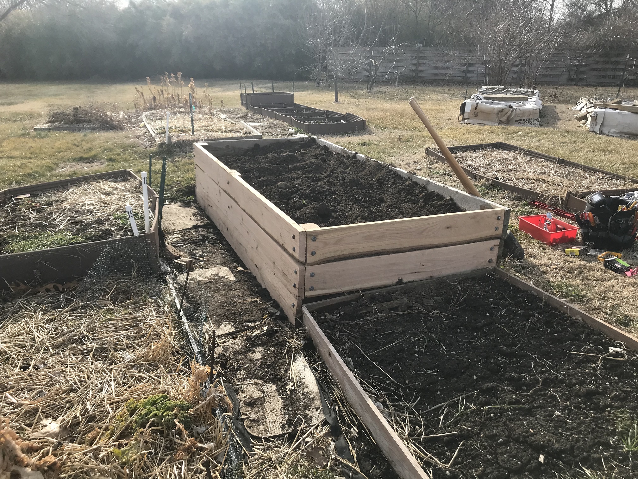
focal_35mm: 28
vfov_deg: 49.7
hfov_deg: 63.4
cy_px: 240
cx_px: 319
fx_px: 516
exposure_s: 1/1244
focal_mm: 3.99
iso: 20
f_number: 1.8
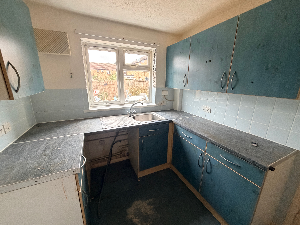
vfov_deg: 85.7
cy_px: 112
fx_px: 121
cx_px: 150
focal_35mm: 14
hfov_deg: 102.1
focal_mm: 2.22
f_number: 2.2
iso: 500
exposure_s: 1/60
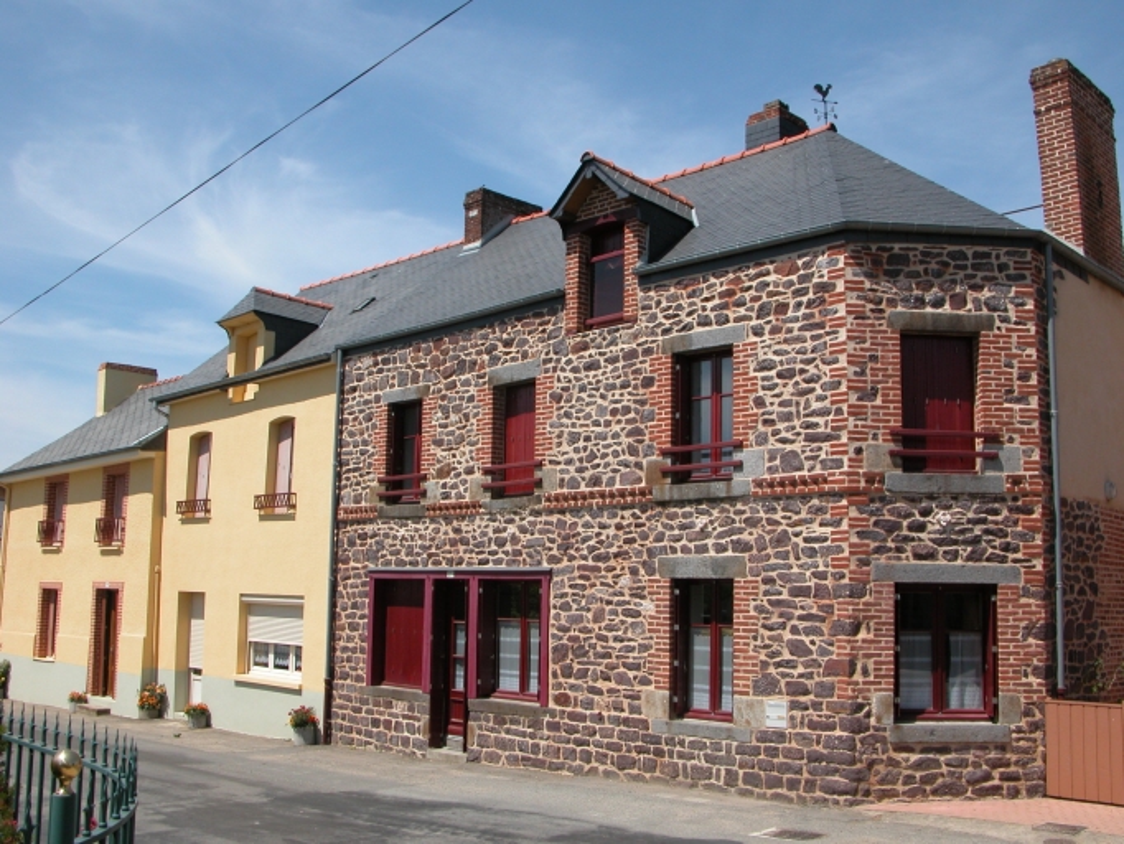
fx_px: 1137
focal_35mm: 35
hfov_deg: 52.6
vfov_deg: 40.7
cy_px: 422
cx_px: 562
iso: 100
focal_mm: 8.9
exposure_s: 1/328
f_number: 7.1
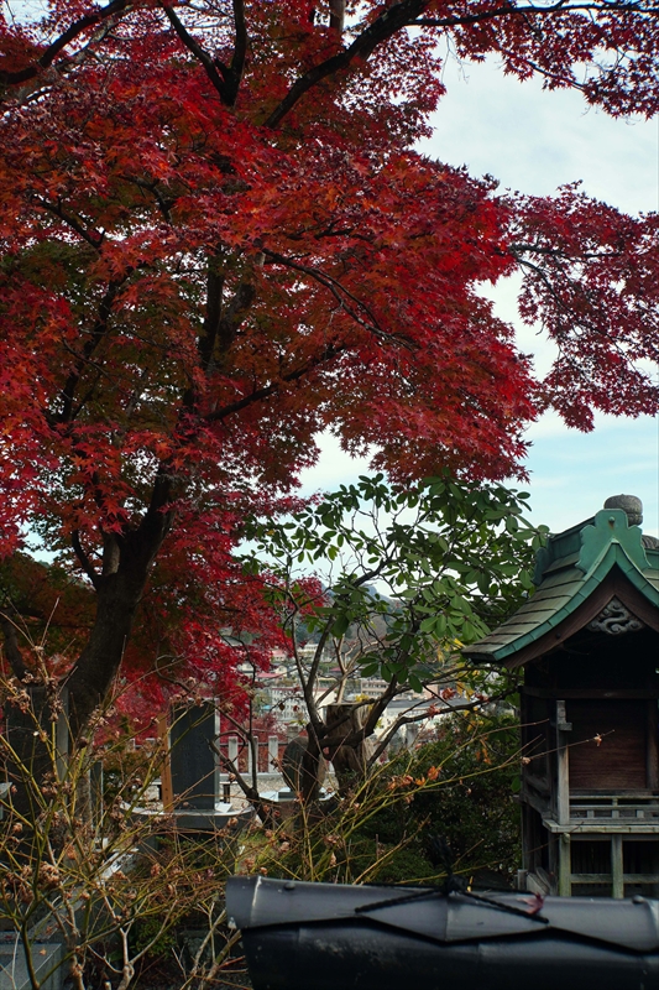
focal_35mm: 41
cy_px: 495
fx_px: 1137
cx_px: 330
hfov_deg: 32.3
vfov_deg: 47.0
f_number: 8
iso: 100
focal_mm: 27.6
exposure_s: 1/200
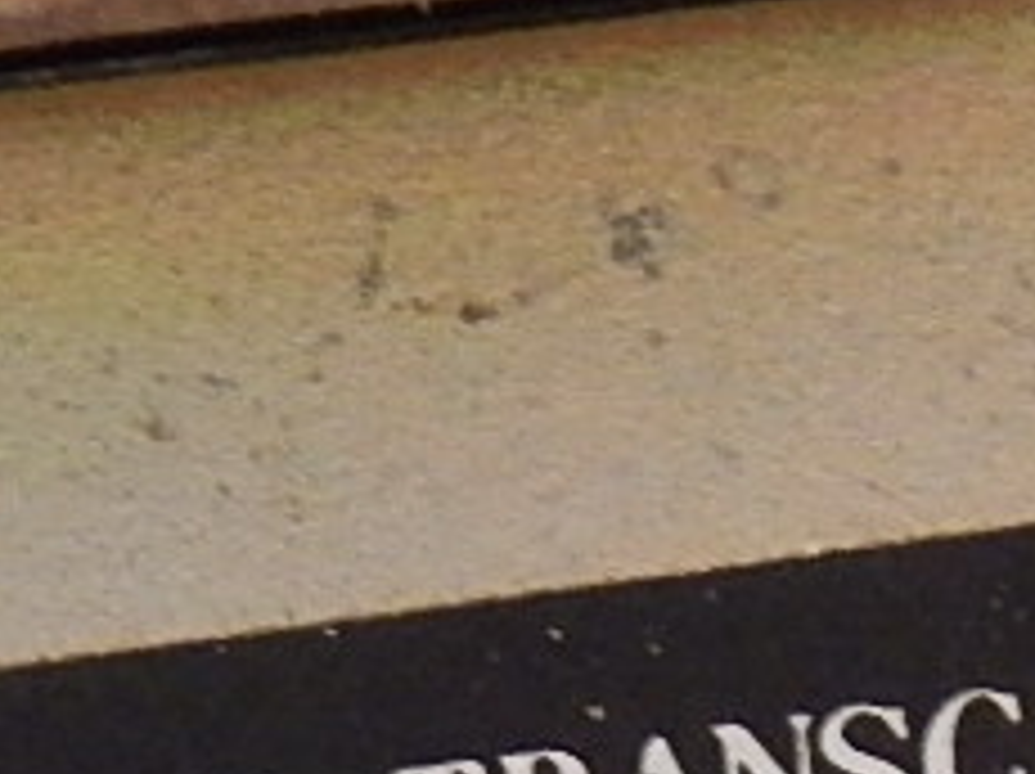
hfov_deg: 3.8
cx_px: 356
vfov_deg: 2.8
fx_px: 15591
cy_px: 1737
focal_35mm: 522
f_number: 4.2
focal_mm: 13.5
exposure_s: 1/15
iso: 400
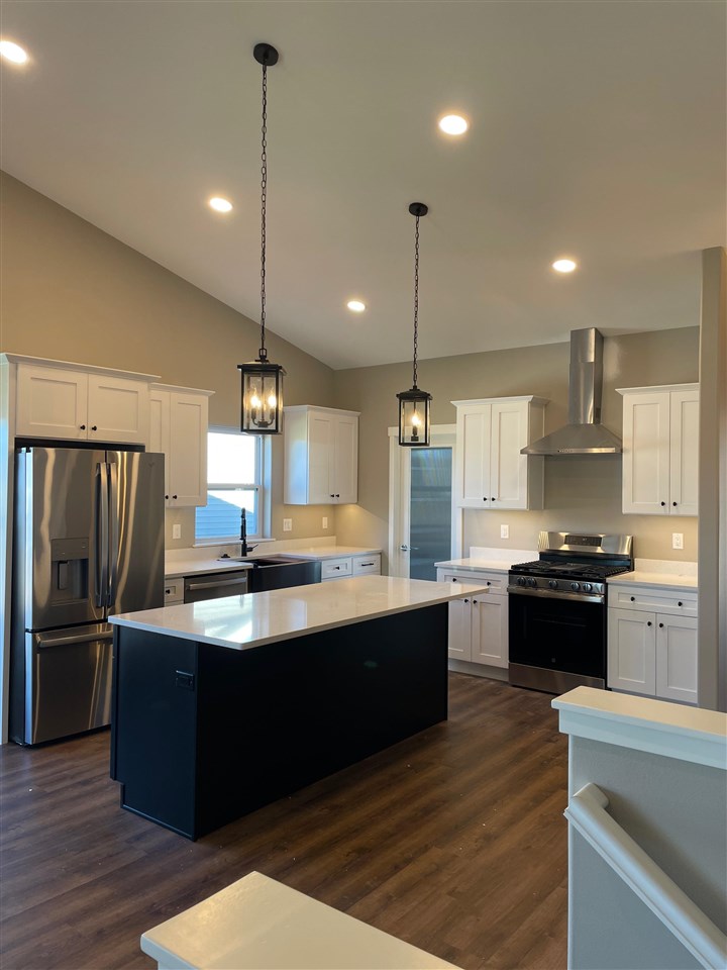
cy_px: 485
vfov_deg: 67.3
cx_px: 364
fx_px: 728
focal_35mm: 26
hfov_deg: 53.1
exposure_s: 1/120
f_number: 1.6
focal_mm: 4.2
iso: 50
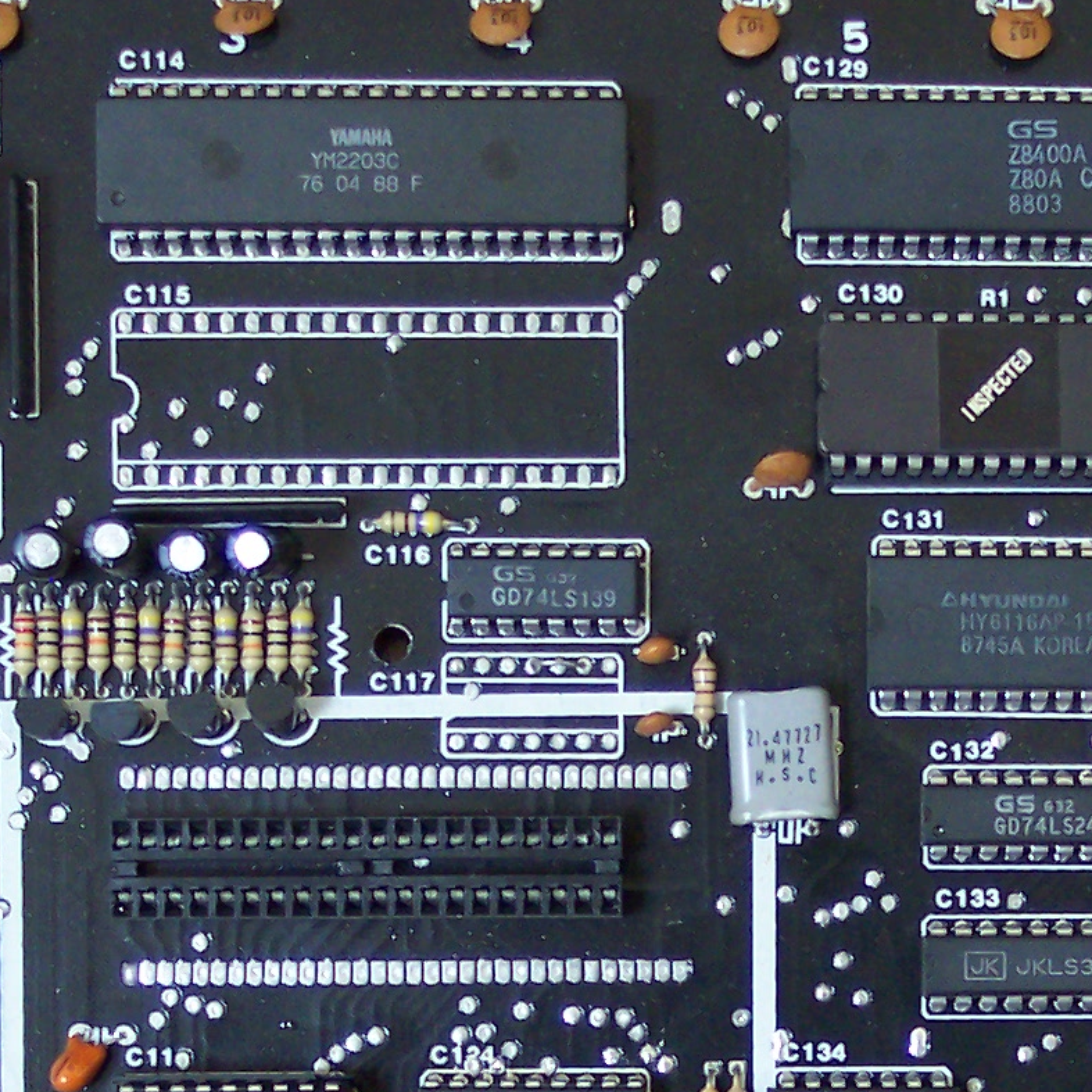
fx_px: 3926
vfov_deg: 15.4
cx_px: 932
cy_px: 1204
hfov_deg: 15.7
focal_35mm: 110
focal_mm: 8
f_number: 2.8
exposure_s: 1/15
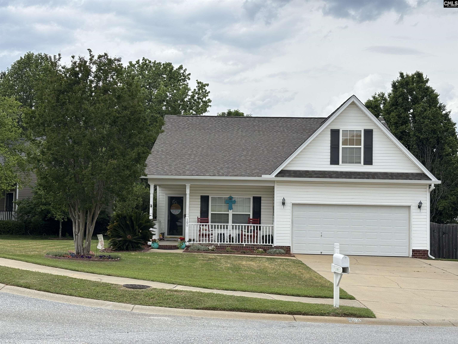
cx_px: 229
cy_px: 172
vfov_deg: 28.0
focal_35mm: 52
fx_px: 688
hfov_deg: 36.8
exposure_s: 1/2151
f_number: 1.6
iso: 32
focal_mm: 5.96
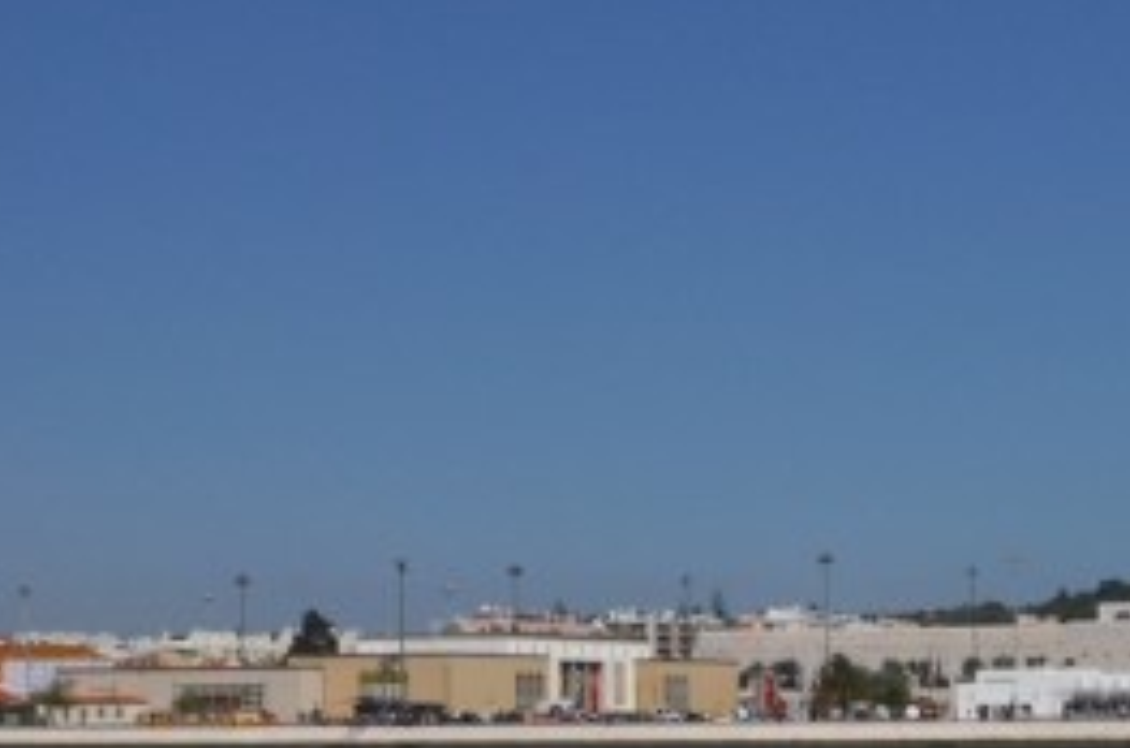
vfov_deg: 13.6
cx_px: 1383
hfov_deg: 19.5
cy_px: 817
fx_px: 3069
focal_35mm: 98
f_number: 16
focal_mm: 26
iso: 200
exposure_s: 1/1000
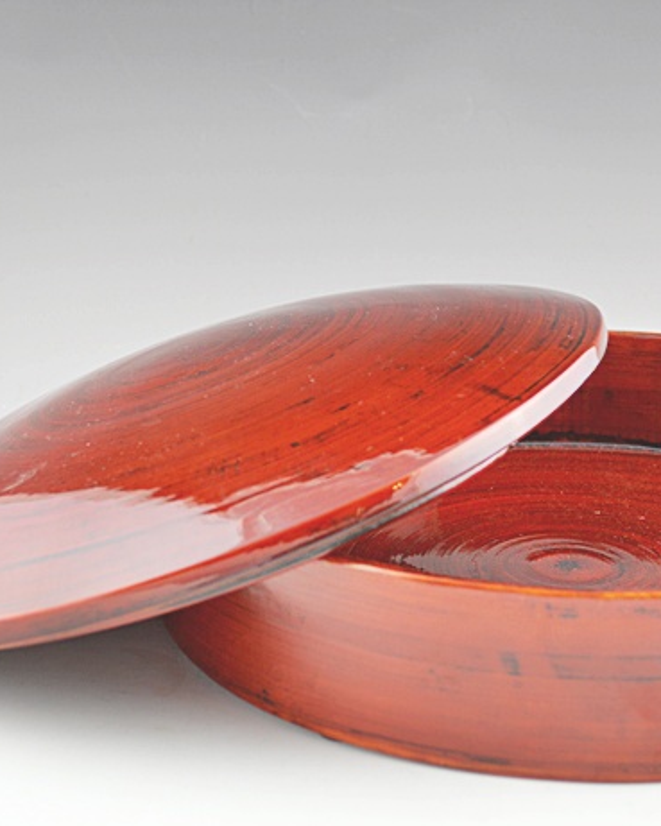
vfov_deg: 25.5
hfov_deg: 20.5
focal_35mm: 75
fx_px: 1826
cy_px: 415
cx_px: 417
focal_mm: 35
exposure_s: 1/15
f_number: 5
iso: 450
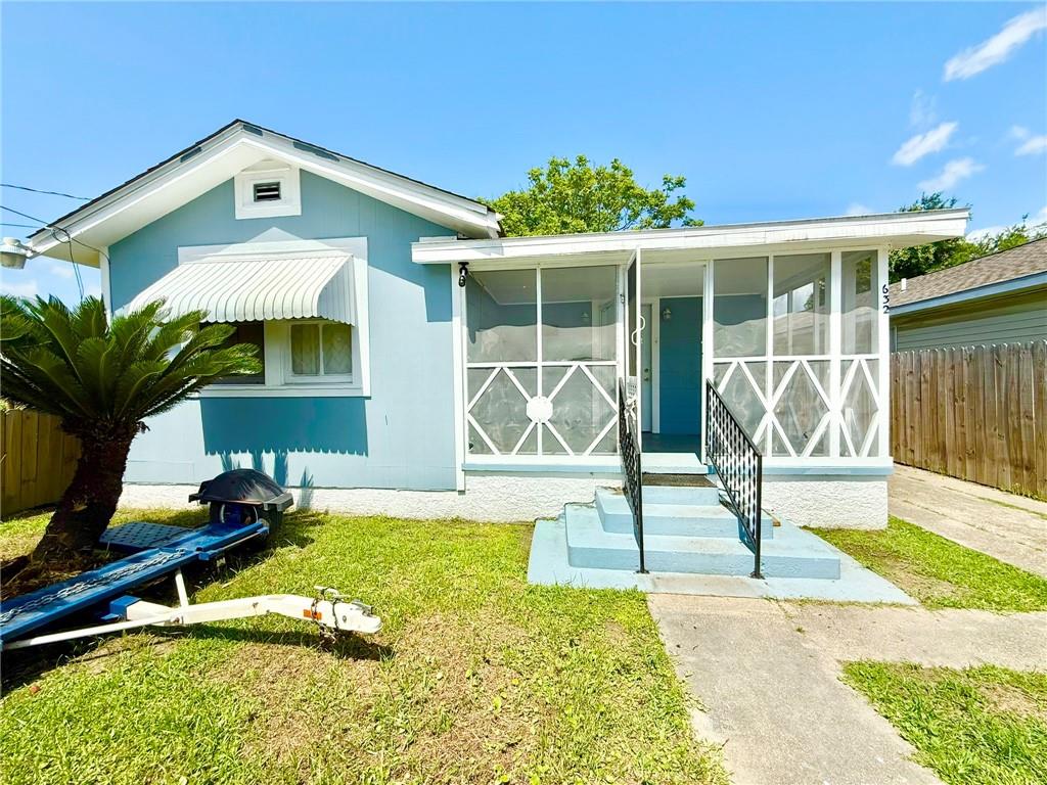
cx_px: 524
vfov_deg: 85.7
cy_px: 392
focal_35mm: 14
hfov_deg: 102.1
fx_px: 423
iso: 50
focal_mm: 2.22
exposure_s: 1/3125
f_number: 2.2
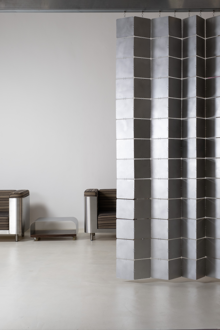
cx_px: 110
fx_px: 449
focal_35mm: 49
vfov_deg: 40.3
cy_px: 165
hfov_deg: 27.5
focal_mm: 32.5
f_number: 11
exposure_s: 1/4
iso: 400
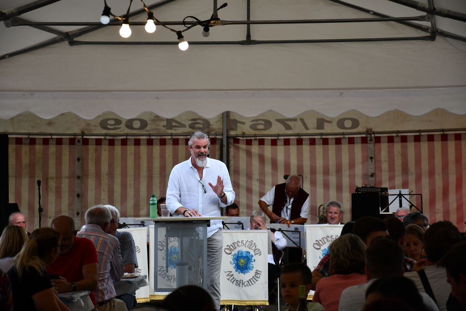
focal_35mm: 135
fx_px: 1748
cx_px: 233
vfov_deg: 10.2
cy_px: 156
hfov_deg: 15.2
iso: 360
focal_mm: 90
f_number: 5.6
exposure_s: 1/250
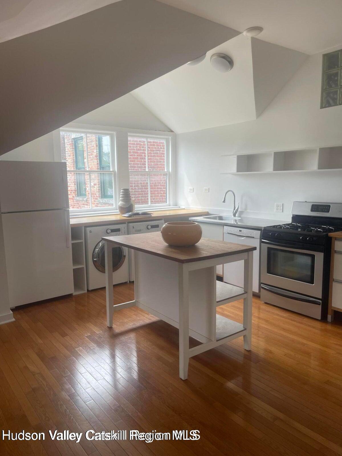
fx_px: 329
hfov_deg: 54.9
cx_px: 171
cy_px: 228
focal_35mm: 25
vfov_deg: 69.4
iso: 32
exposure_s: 1/217
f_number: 1.6
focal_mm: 5.1
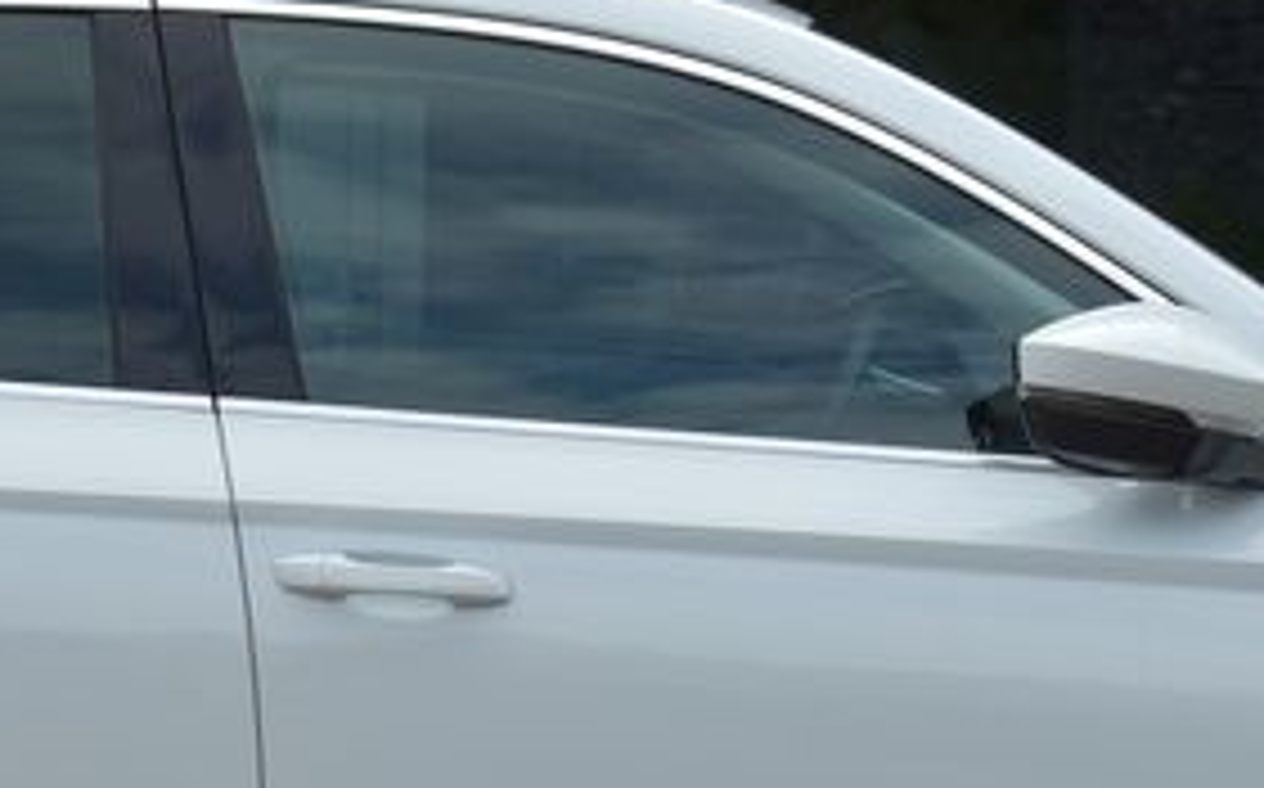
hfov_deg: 11.3
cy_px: 752
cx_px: 382
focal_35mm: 186
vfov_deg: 7.0
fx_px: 6401
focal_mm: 50
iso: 500
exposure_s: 1/320
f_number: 9
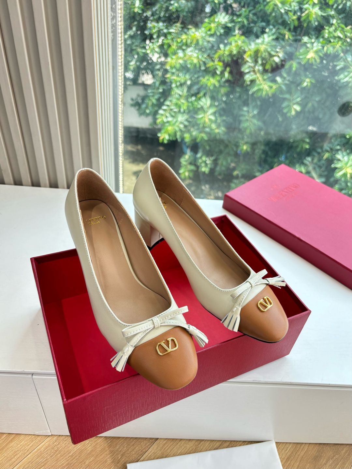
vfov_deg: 67.3
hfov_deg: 53.1
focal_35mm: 26
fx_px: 353
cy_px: 234
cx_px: 176
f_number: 1.6
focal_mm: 5.96
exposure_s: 1/219
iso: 50
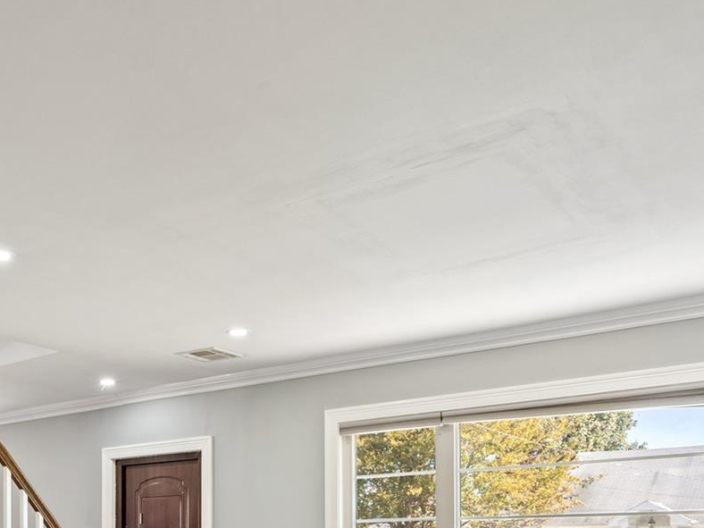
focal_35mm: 40
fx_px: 813
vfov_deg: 32.8
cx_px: 185
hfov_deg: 45.3
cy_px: 536
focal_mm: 16
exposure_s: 1/10
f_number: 5.6
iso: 200
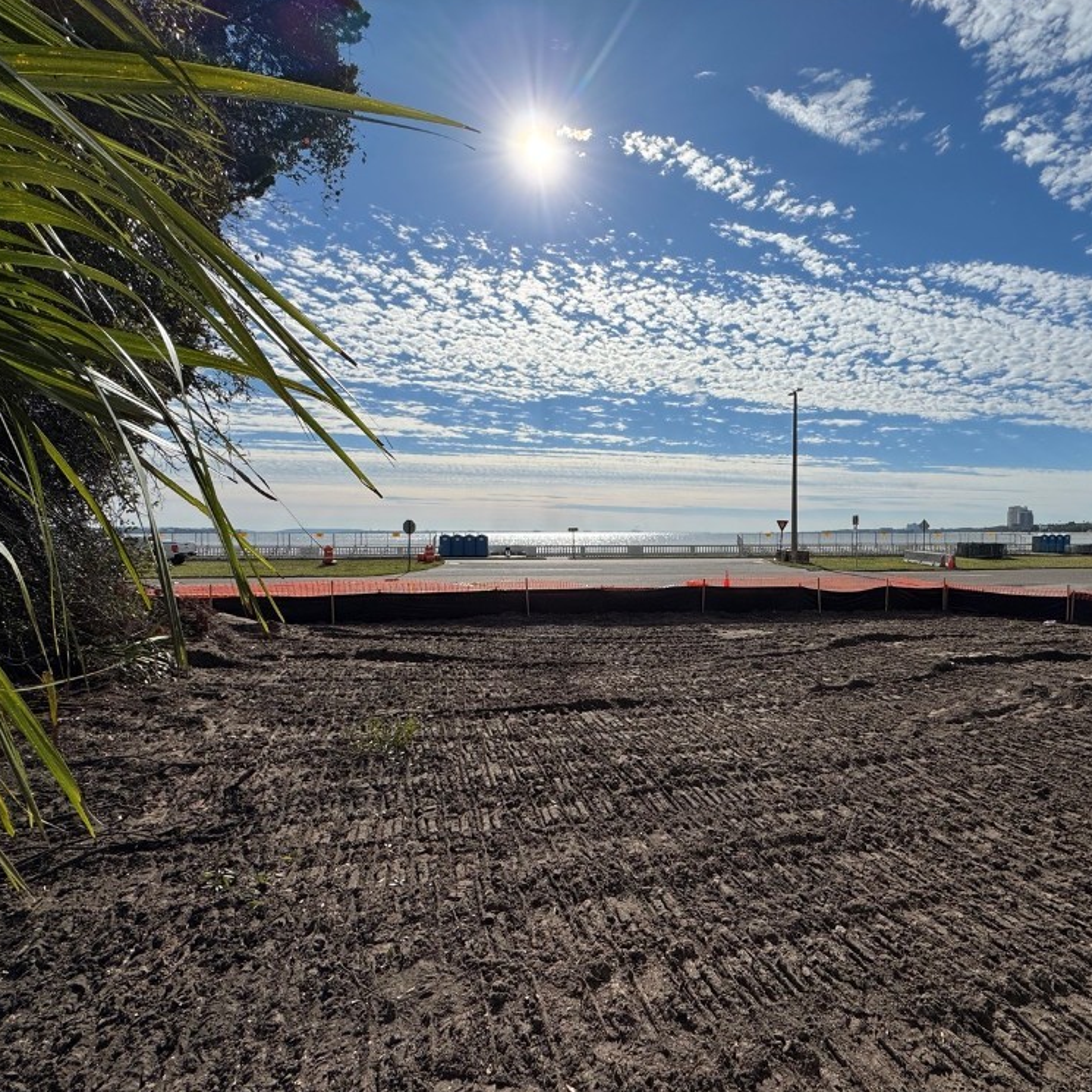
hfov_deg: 83.1
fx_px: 607
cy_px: 554
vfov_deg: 84.0
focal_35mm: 17
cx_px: 649
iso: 40
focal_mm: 2.22
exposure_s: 1/7299
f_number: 2.2
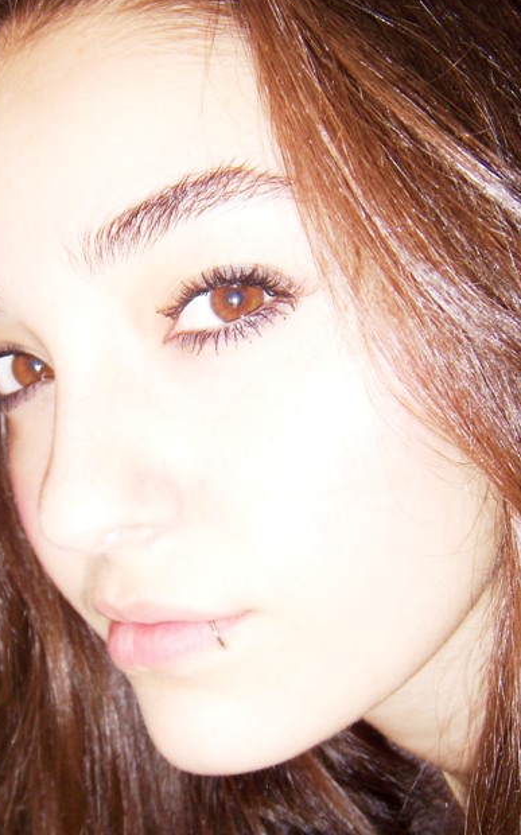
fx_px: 1182
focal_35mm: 52
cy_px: 479
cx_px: 214
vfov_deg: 38.8
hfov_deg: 24.8
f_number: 3.5
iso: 64
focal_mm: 6.4
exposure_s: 1/60.2
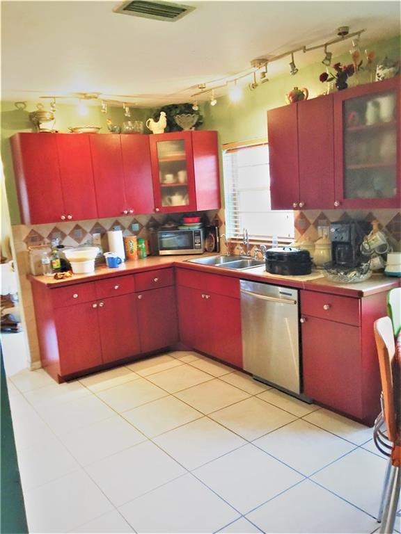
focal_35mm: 29
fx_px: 448
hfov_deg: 48.2
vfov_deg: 61.7
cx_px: 200
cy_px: 267
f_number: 2.2
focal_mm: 4.15
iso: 100
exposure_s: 1/15
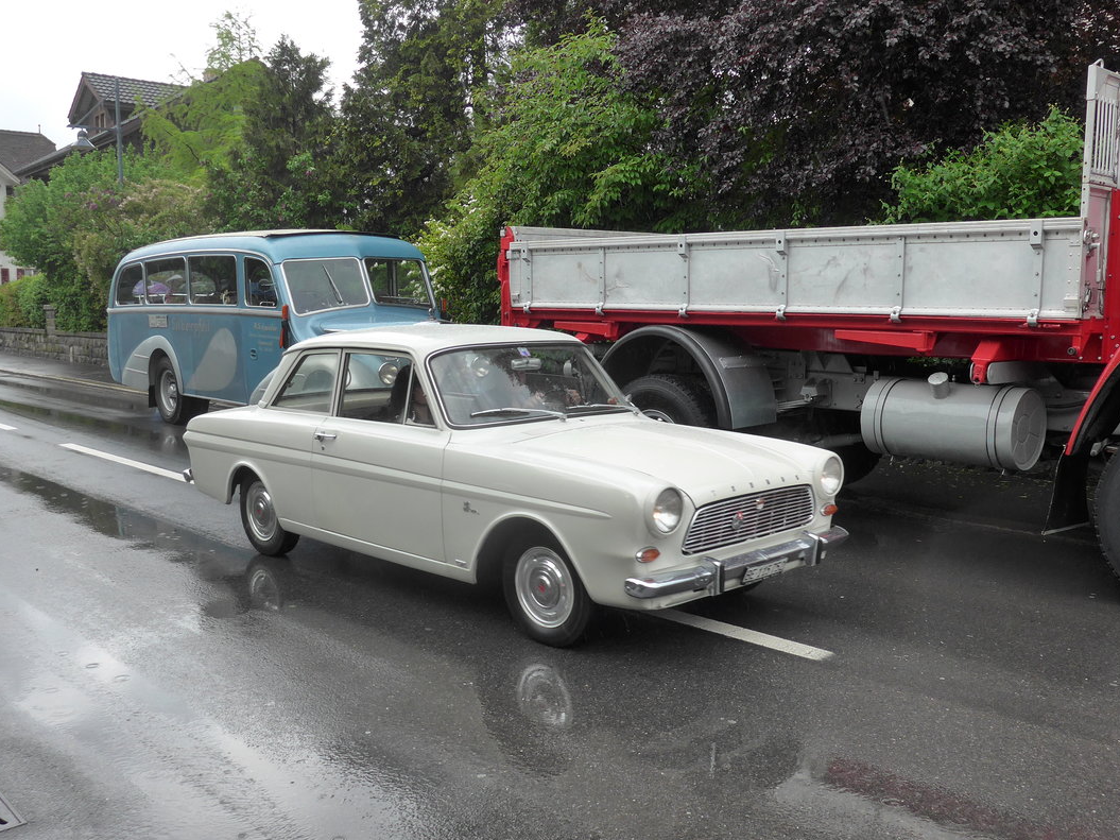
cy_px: 461
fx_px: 1068
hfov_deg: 55.4
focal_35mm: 33
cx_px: 565
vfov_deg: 42.9
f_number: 2.8
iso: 160
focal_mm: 6
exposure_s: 1/250
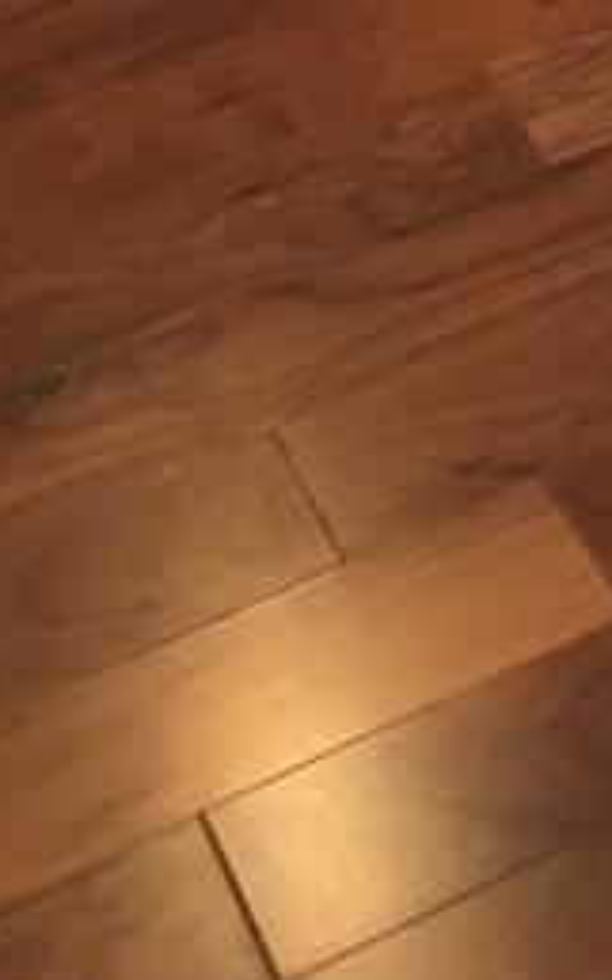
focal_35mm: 143
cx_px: 1327
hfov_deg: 8.6
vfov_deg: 12.3
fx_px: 3820
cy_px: -1185
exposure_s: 1/10
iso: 100
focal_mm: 4.15
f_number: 2.2
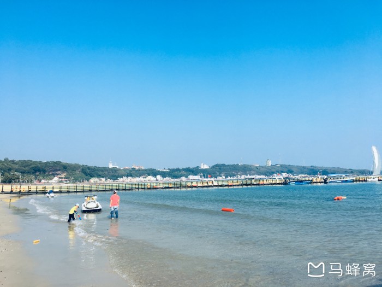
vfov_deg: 48.2
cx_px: 191
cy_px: 144
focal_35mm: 29
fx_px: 320
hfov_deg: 61.7
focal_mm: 4.15
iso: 25
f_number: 2.2
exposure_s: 1/1832
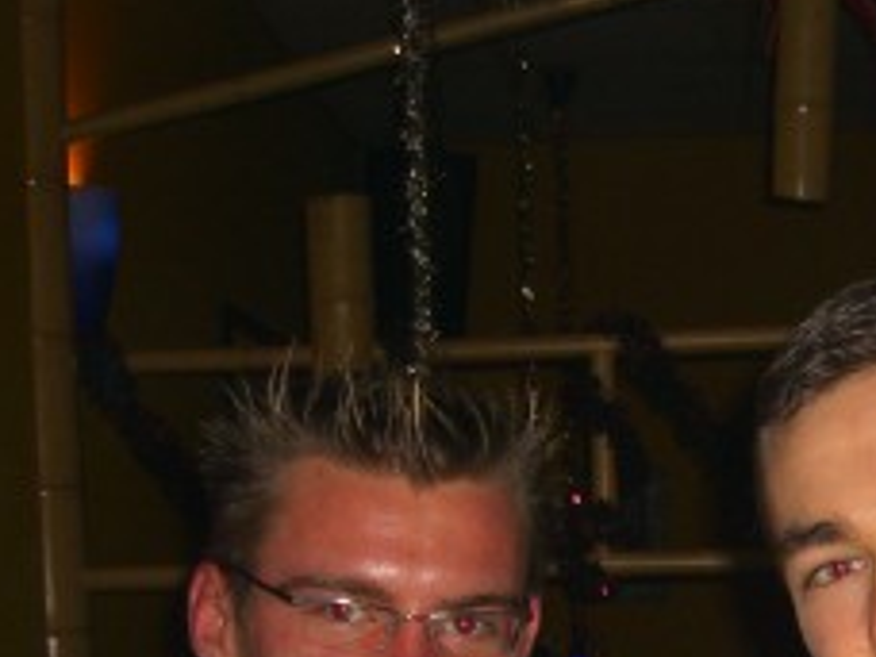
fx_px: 2531
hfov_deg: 19.4
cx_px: 738
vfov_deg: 14.2
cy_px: 845
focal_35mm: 100
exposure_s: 1/60
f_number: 2.8
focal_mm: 7.9
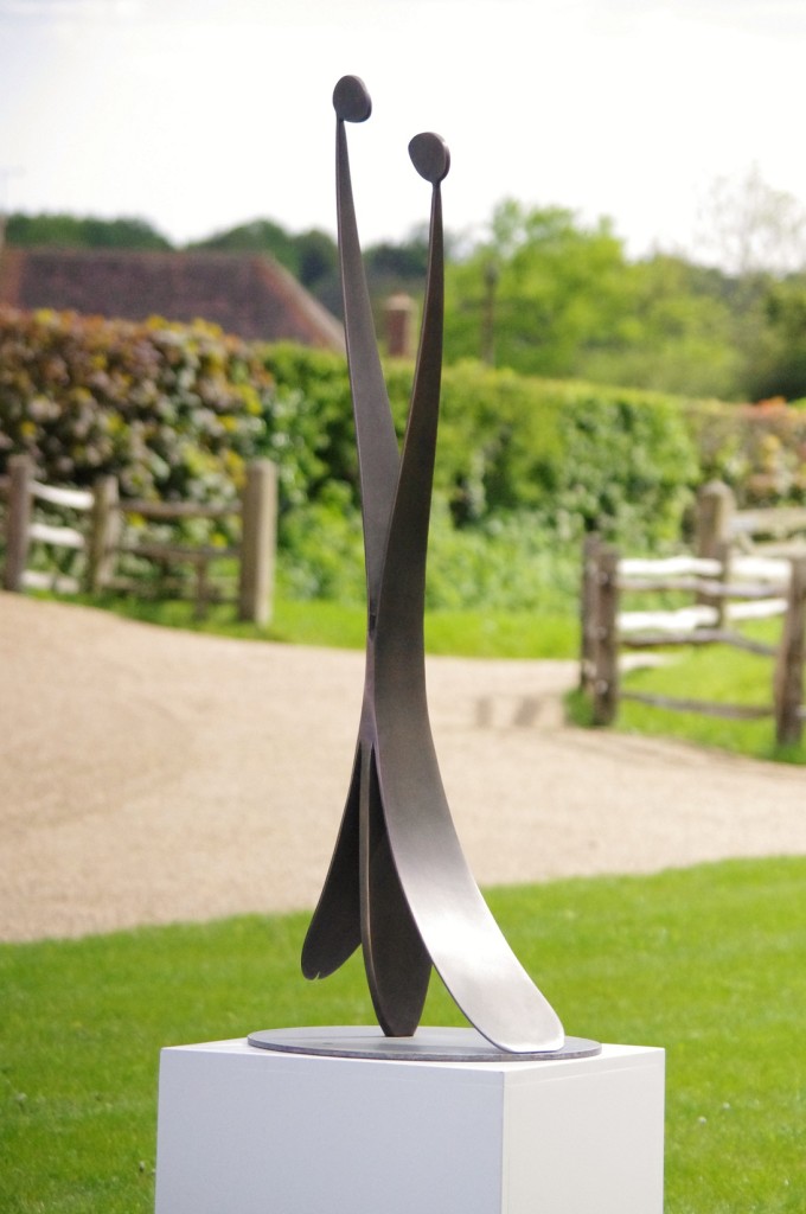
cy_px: 607
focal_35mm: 132
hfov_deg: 10.4
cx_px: 403
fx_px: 4445
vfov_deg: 15.5
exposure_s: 1/6000
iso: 3200
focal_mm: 87.5
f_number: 4.5
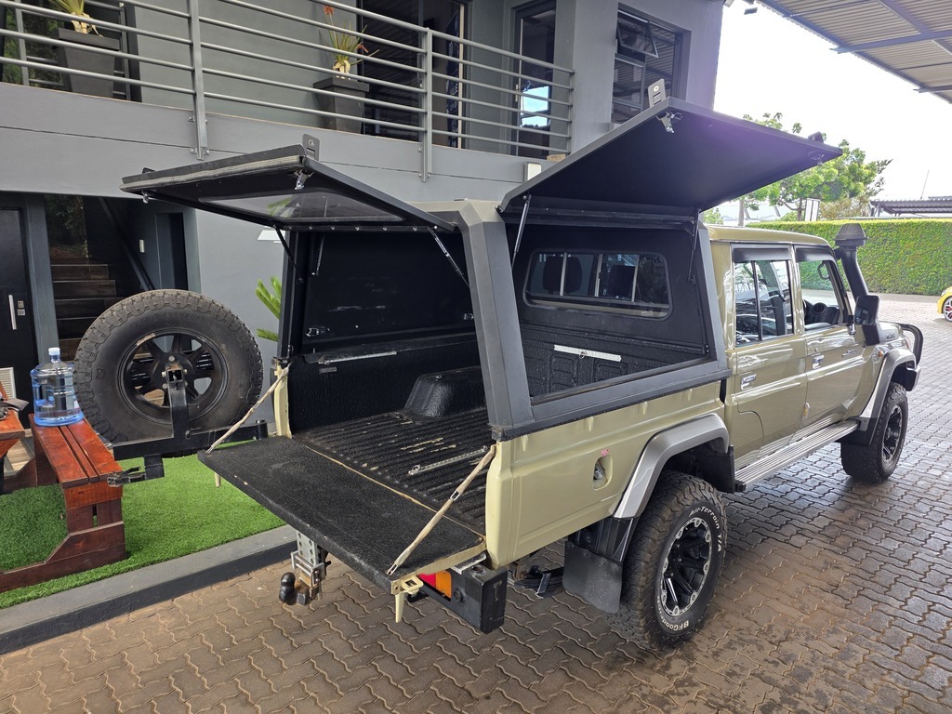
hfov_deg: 73.9
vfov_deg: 58.9
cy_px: 357
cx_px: 476
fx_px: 633
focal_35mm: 23
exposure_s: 1/180
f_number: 1.7
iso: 80
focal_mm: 6.25
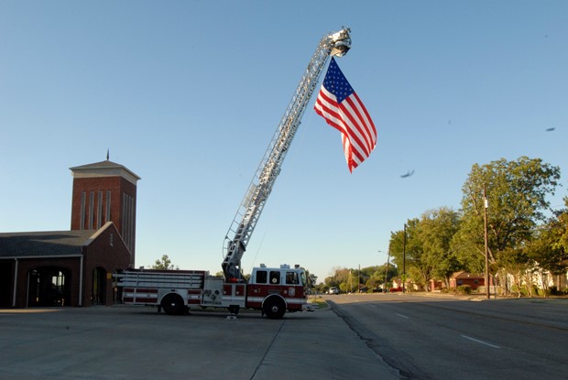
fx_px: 474
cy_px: 190
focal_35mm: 30
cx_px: 284
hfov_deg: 61.9
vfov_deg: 43.7
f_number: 22
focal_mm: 20
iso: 800
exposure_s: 1/80
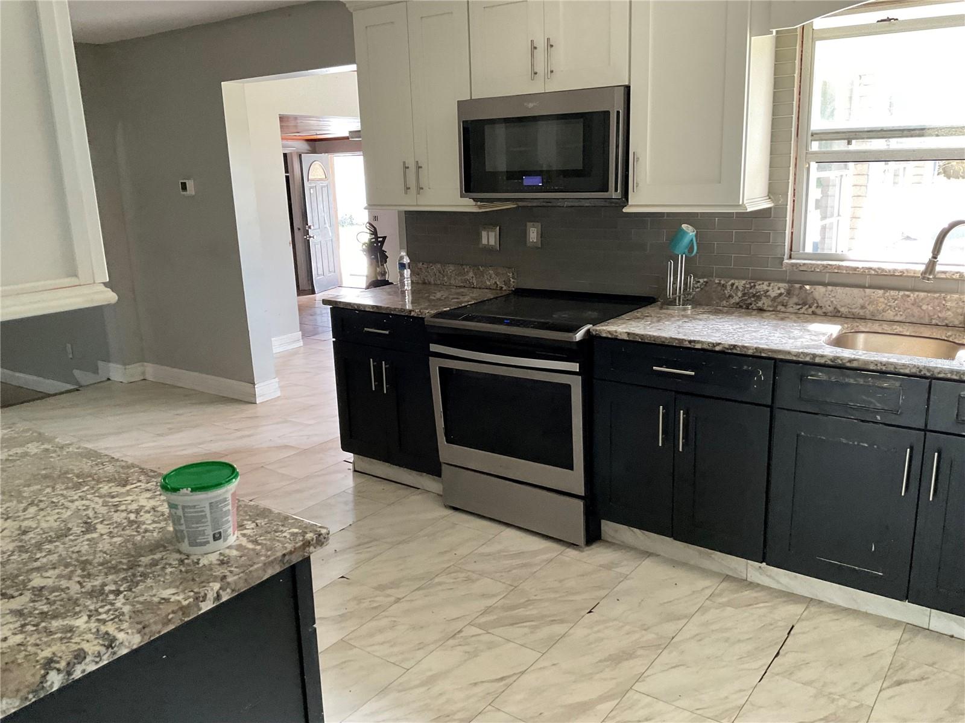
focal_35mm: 29
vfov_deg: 48.2
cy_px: 362
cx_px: 482
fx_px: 808
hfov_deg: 61.7
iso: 160
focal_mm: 3
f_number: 1.8
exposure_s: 1/60
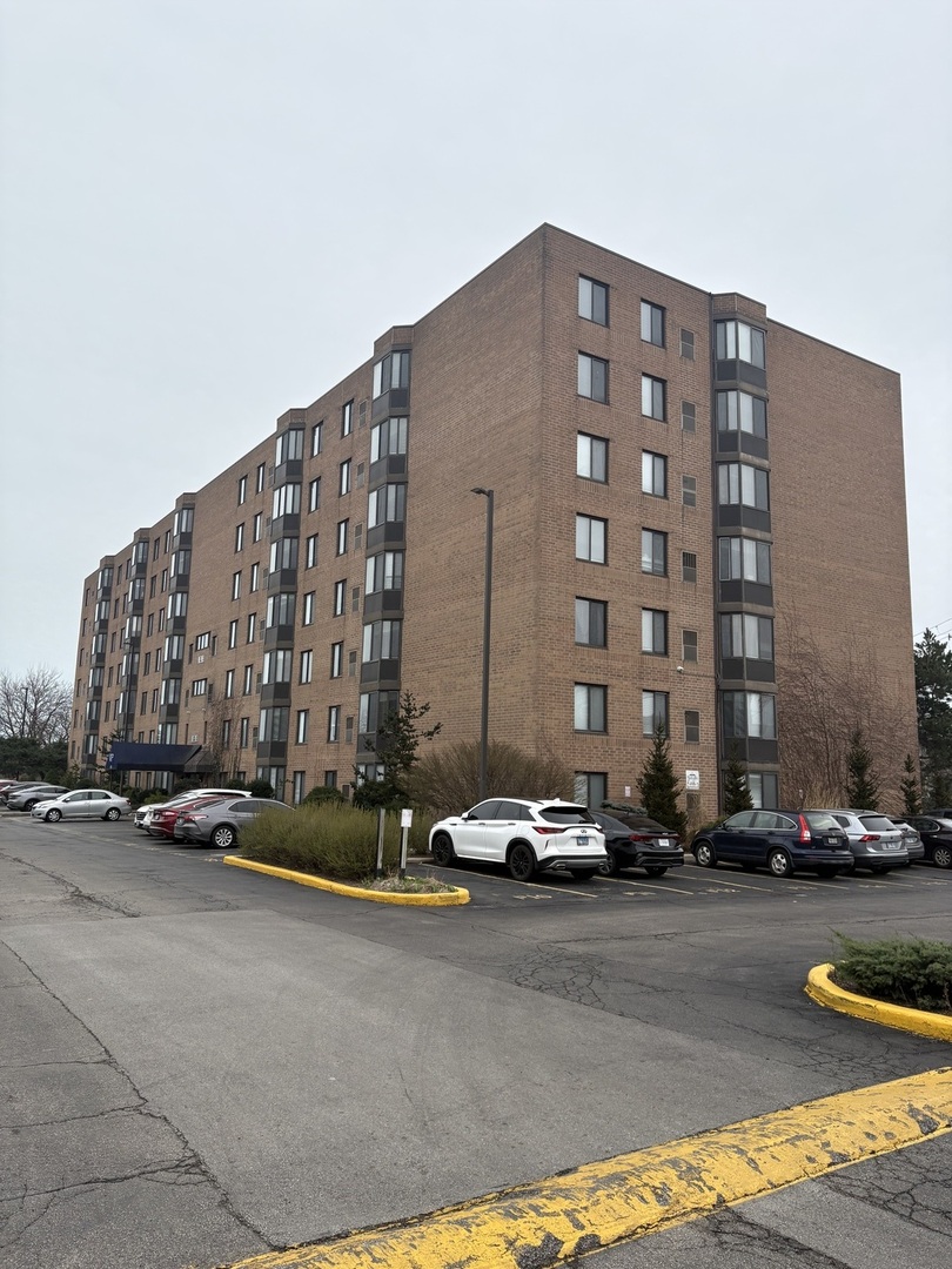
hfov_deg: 53.1
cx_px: 476
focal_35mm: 26
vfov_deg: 67.3
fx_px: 953
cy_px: 634
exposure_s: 1/1667
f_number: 1.6
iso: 50
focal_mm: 5.96
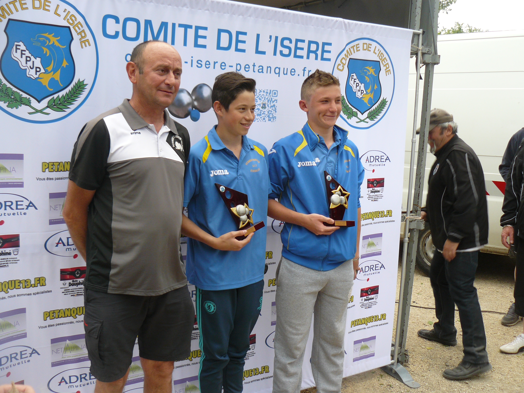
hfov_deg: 51.4
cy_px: 196
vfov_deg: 39.7
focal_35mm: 36
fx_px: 545
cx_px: 262
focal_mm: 6
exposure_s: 1/30
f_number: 2.8
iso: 100
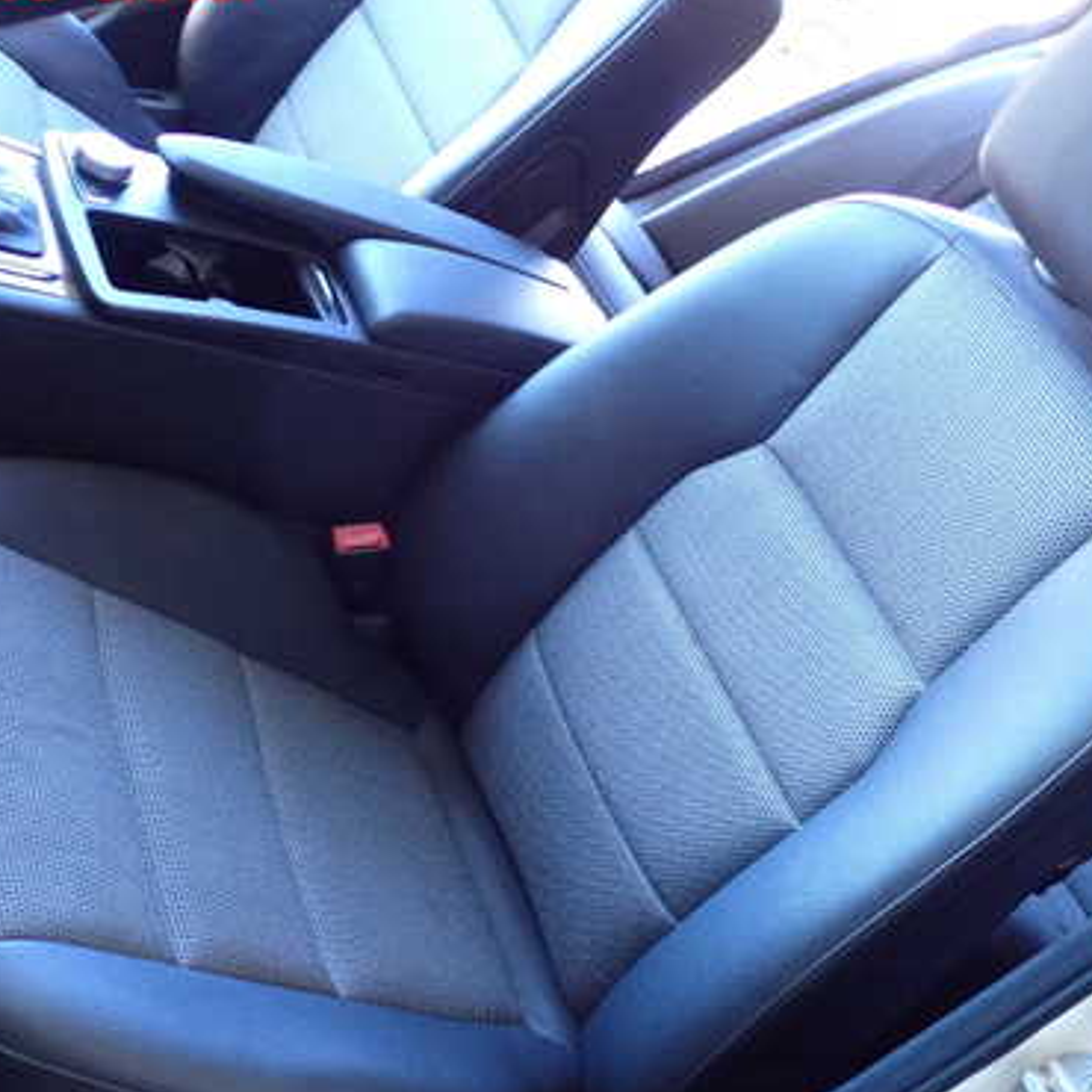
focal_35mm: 43
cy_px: 608
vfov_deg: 39.1
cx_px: 602
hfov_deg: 39.1
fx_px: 1535
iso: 1250
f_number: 2.3
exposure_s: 1/125
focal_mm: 5.4
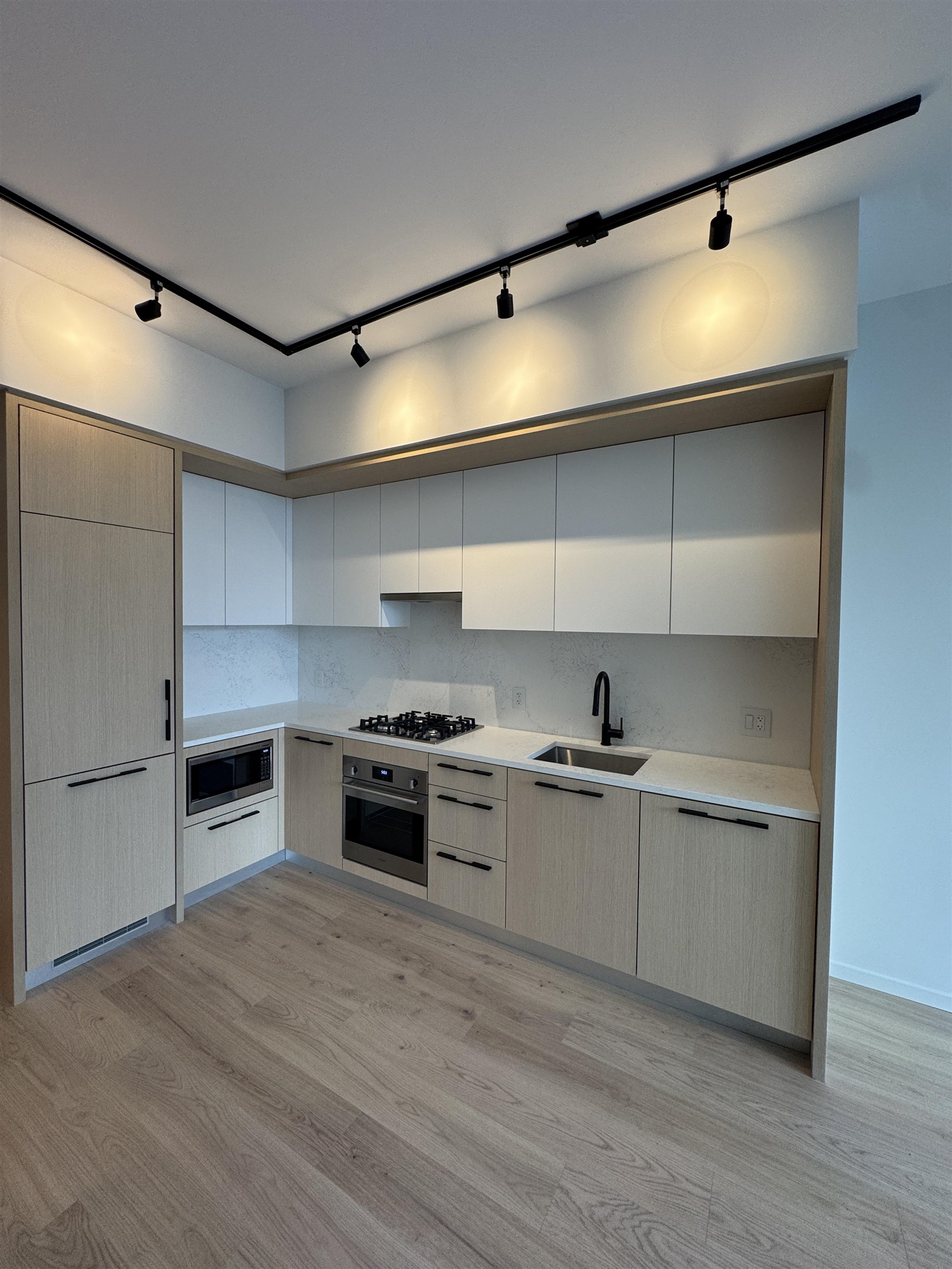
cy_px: 634
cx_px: 476
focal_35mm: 14
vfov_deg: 102.1
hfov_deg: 85.7
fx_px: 513
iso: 100
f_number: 2.2
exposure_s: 1/120
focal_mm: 2.22
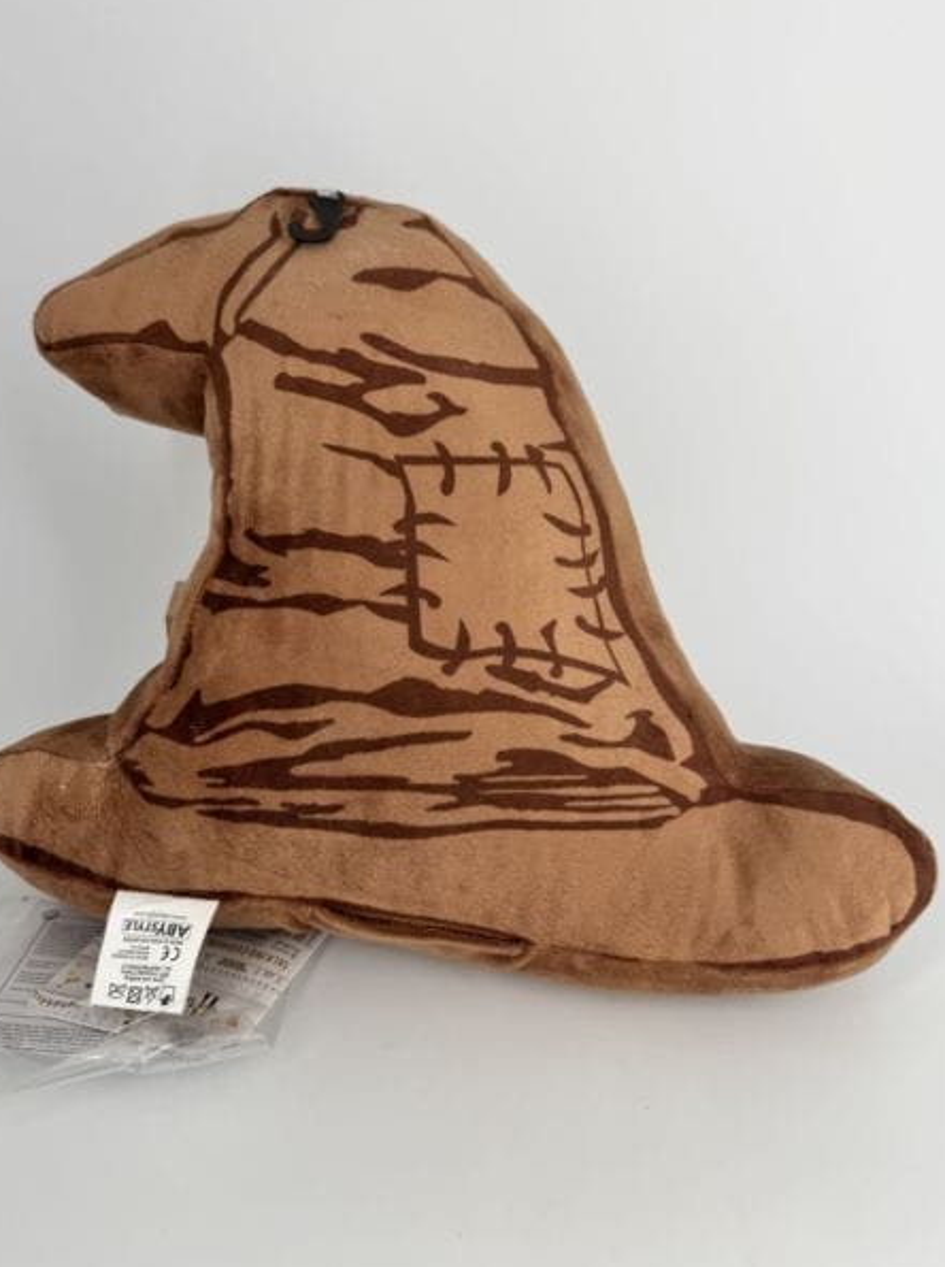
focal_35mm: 27
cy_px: 595
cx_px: 432
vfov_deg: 65.4
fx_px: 986
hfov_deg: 51.1
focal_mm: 6.76
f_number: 1.78
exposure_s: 1/1076
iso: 80
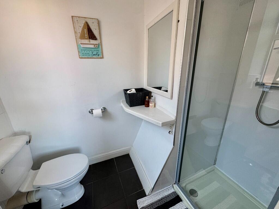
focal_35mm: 14
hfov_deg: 102.1
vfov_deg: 85.7
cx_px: 140
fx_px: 113
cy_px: 104
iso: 160
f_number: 2.2
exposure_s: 1/99
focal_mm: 2.22
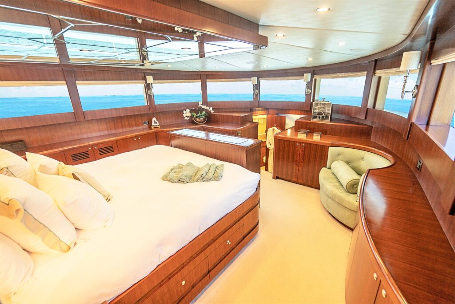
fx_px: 202
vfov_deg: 73.8
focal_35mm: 16
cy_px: 152
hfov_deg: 96.7
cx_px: 228
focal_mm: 16
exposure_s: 1/30
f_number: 4
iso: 500
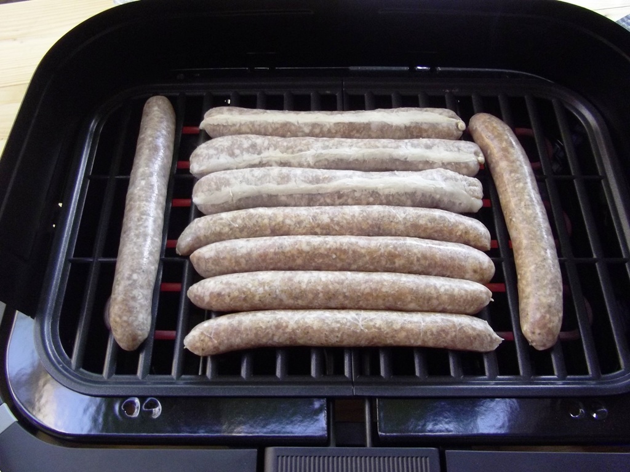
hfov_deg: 65.3
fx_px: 491
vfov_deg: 51.4
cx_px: 315
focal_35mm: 27
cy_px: 236
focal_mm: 4.9
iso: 244
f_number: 3.2
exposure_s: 1/50
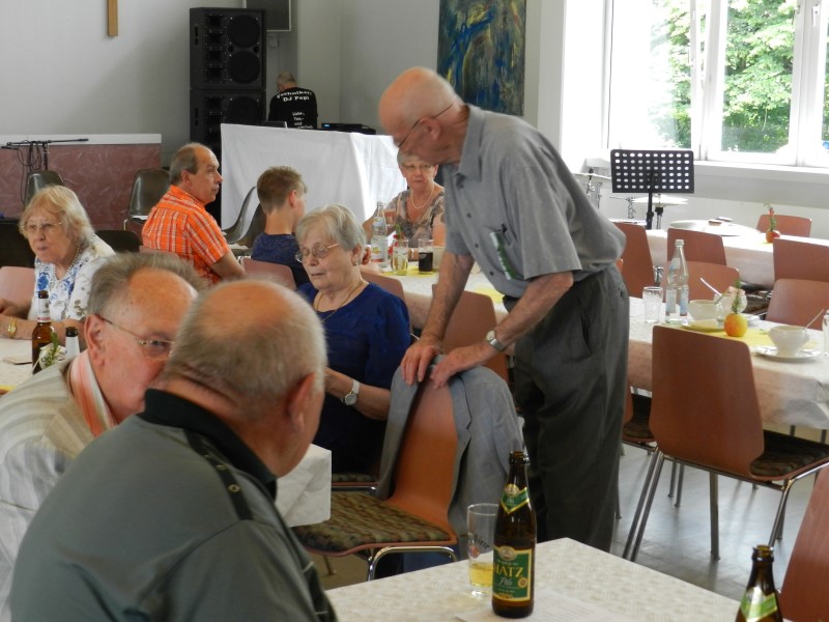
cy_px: 311
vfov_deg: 24.4
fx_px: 1437
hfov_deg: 32.2
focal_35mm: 60
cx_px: 414
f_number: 4.6
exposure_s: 1/30
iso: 320
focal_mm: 10.7
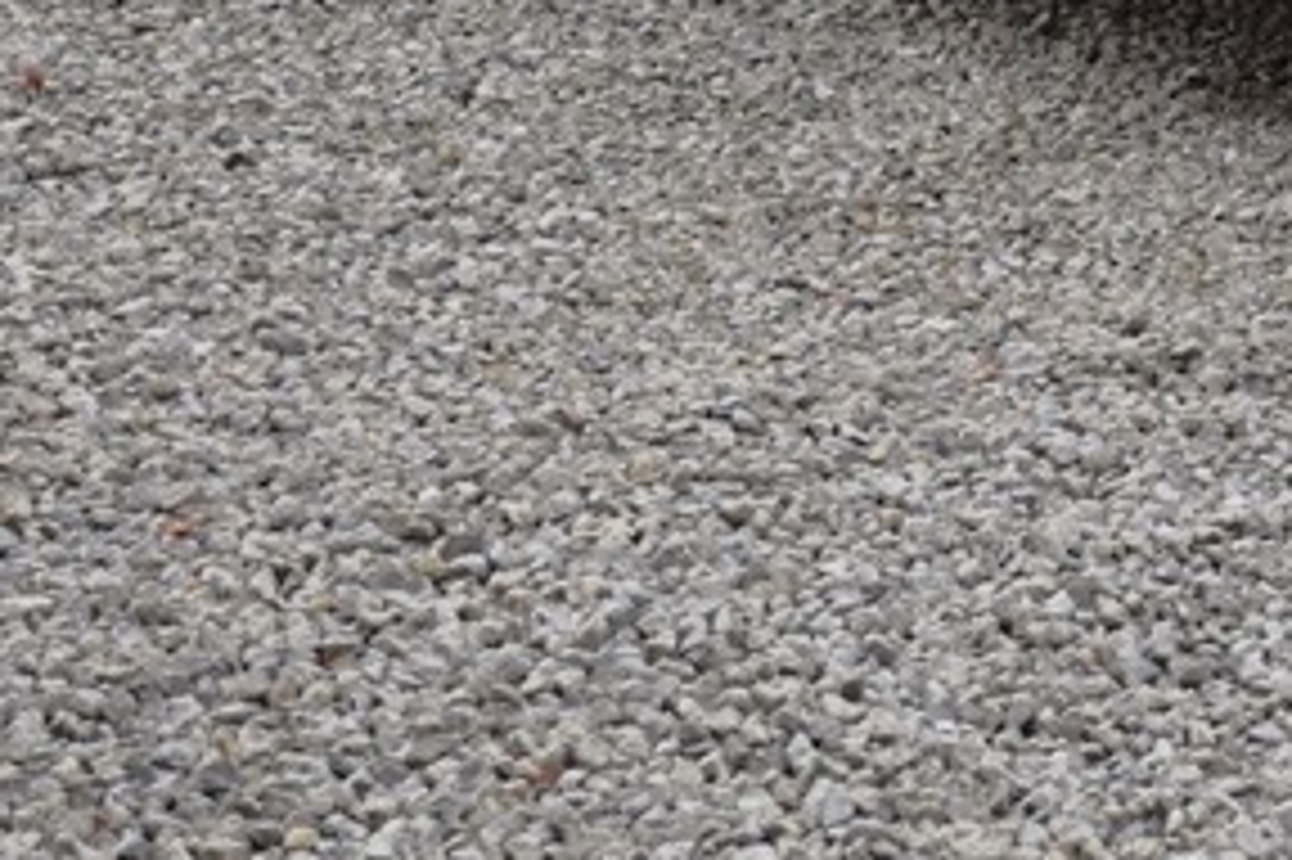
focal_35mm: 193
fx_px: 6922
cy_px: -702
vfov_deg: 6.9
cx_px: 2381
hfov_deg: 10.0
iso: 400
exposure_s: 1/250
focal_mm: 32
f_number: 5
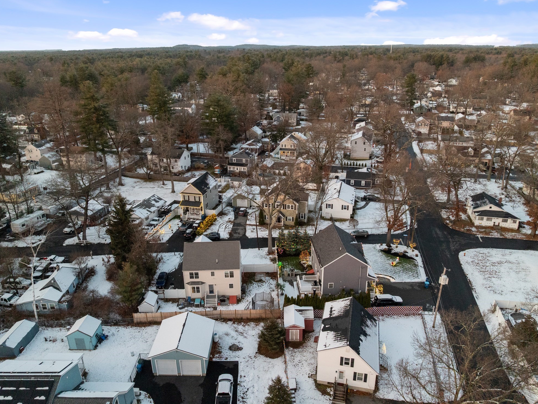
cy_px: 203
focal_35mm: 25
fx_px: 389
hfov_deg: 69.4
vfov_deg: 54.9
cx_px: 264
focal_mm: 12.29
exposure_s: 1/80
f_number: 4
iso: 800
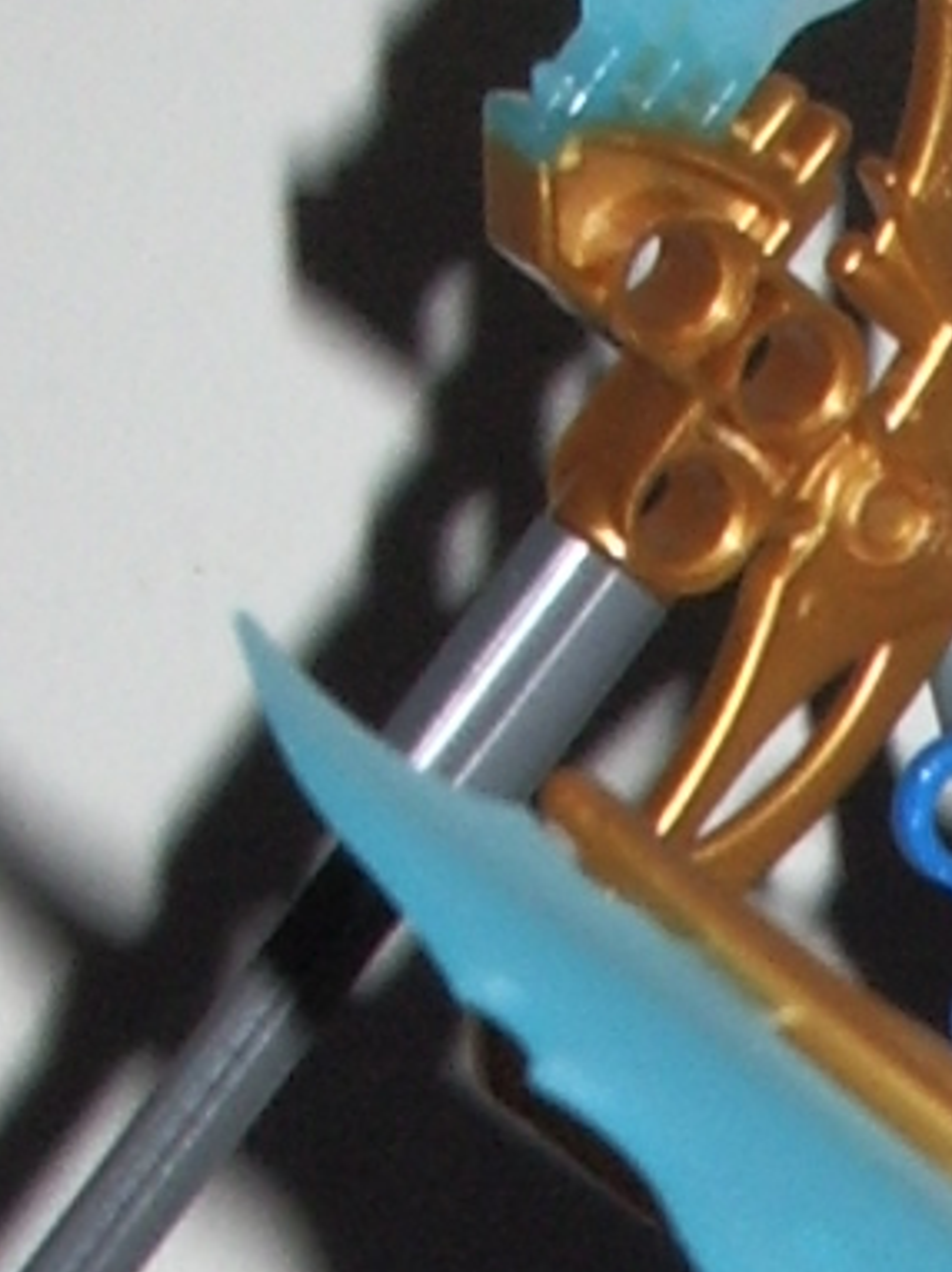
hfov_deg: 5.5
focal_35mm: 263
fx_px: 9655
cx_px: 1887
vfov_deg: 7.4
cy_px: 2101
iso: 100
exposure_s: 1/50
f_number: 5
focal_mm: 8.2
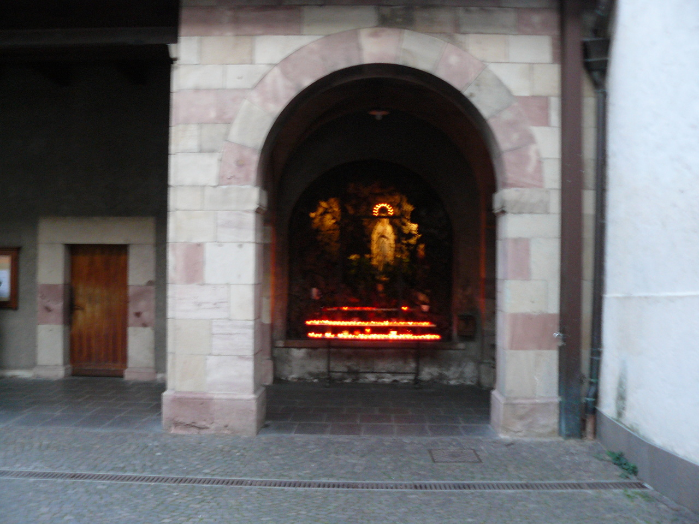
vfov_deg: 39.7
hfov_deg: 51.4
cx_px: 350
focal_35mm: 36
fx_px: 727
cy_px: 262
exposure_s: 1/5
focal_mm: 6
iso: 200
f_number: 2.8
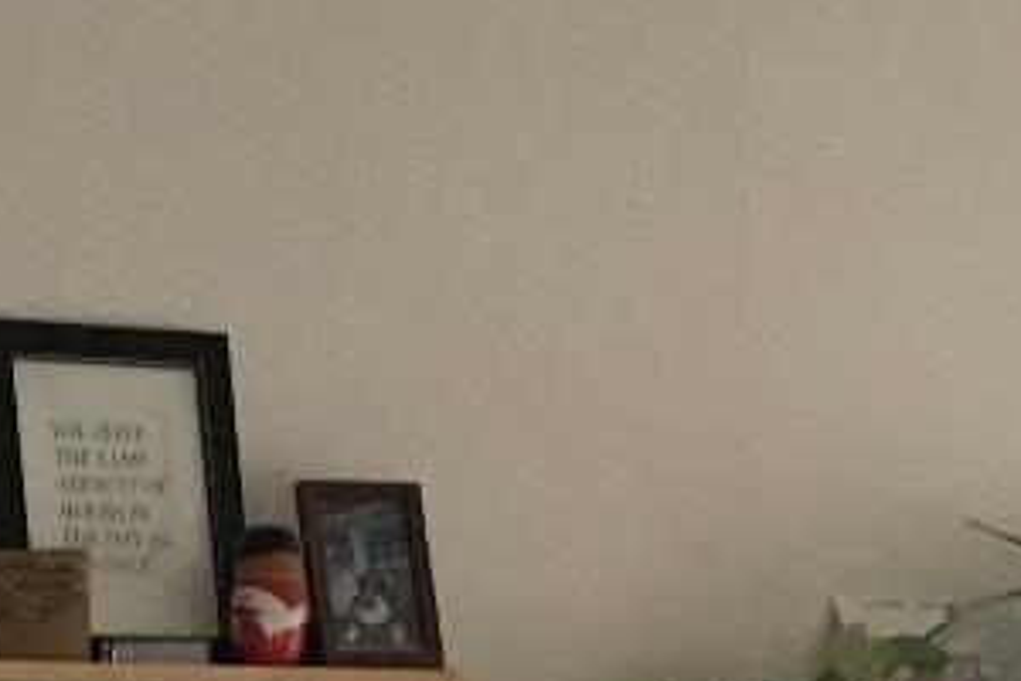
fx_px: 4112
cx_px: 0
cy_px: 1645
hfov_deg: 13.9
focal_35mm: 145
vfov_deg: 8.6
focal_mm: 4.15
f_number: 2.2
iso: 160
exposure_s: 1/30
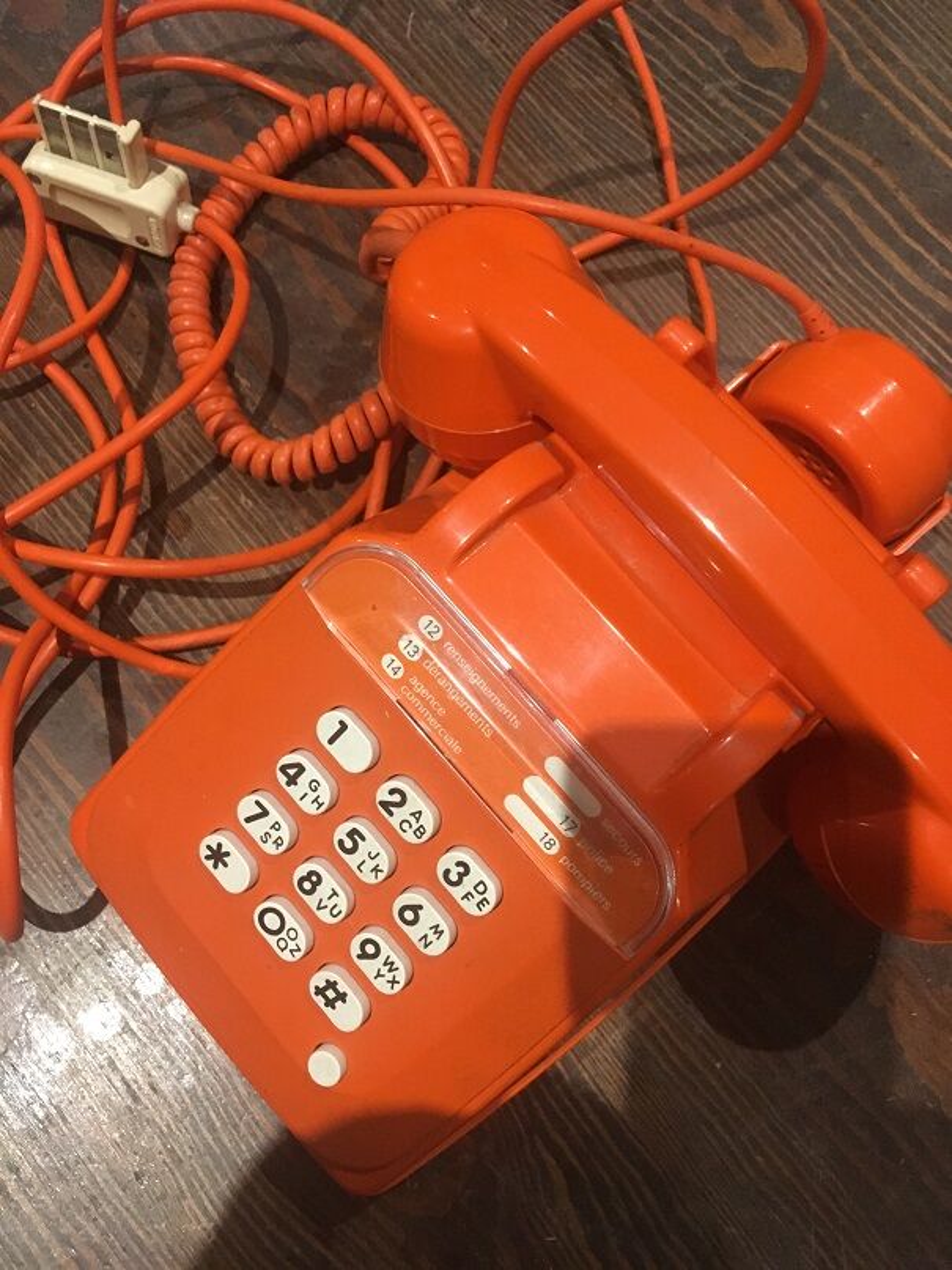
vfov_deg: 61.7
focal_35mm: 29
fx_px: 1064
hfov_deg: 48.2
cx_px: 476
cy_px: 635
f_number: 2.2
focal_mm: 4.15
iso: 200
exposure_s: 1/25
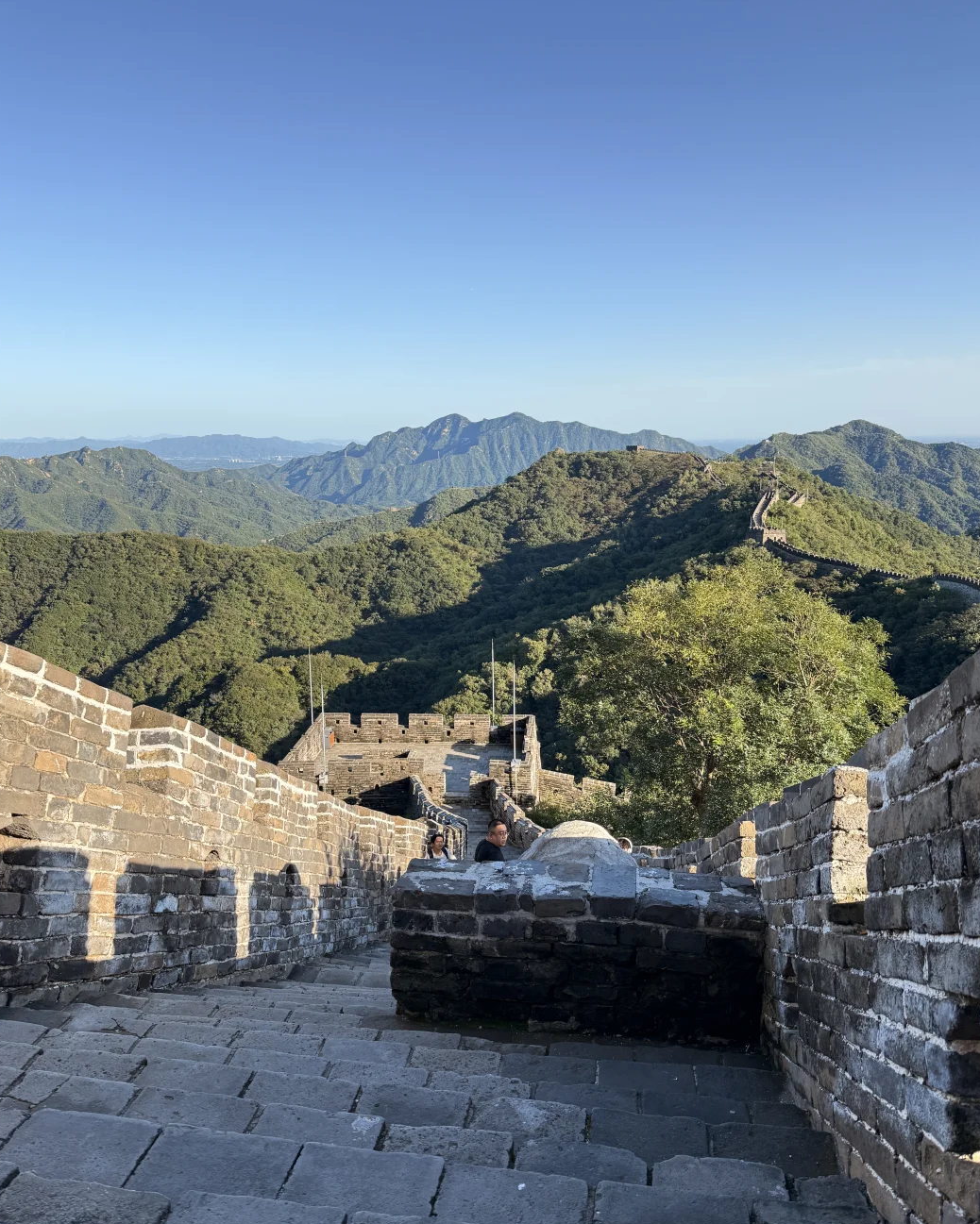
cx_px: 496
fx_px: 942
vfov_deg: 66.0
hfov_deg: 54.9
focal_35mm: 26
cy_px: 625
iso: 100
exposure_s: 1/1770
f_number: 1.78
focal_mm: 6.76
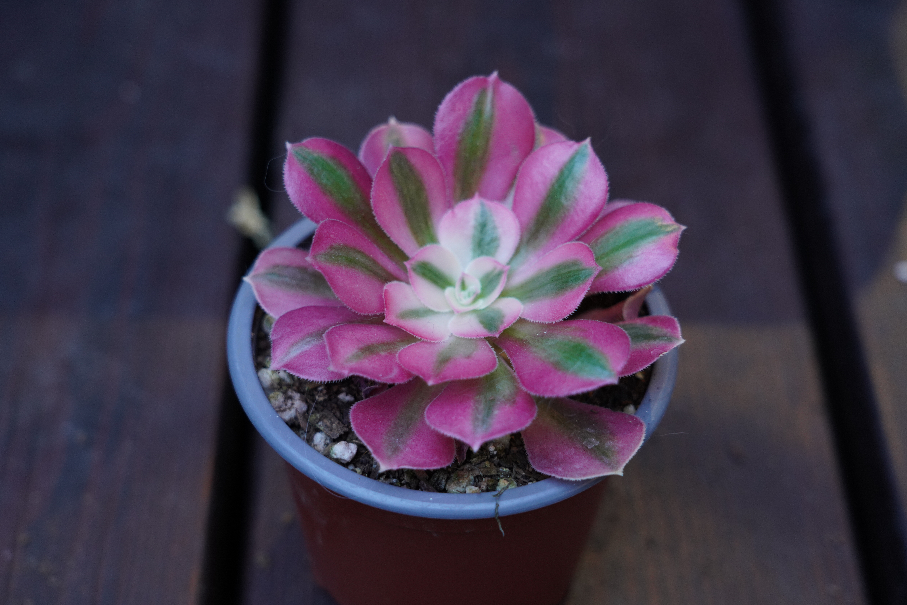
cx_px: 454
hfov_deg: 29.7
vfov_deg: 20.0
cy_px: 302
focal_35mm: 68
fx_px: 1713
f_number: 5.6
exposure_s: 1/4
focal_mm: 68
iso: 800
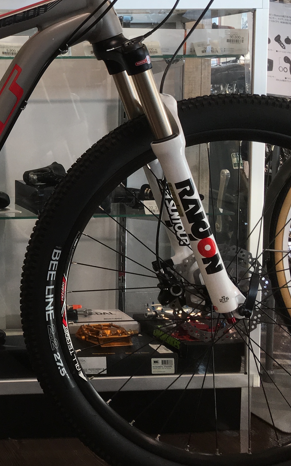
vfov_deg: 30.4
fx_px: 850
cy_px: 160
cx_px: -120
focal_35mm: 67
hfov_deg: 17.8
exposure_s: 1/60
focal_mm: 4.15
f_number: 2.2
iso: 32
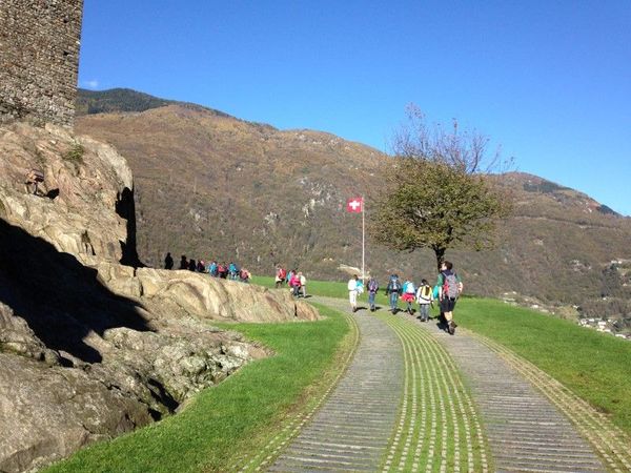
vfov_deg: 42.9
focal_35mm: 33
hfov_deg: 55.4
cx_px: 316
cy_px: 236
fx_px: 602
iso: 50
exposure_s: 1/935
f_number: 2.4
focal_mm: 4.12
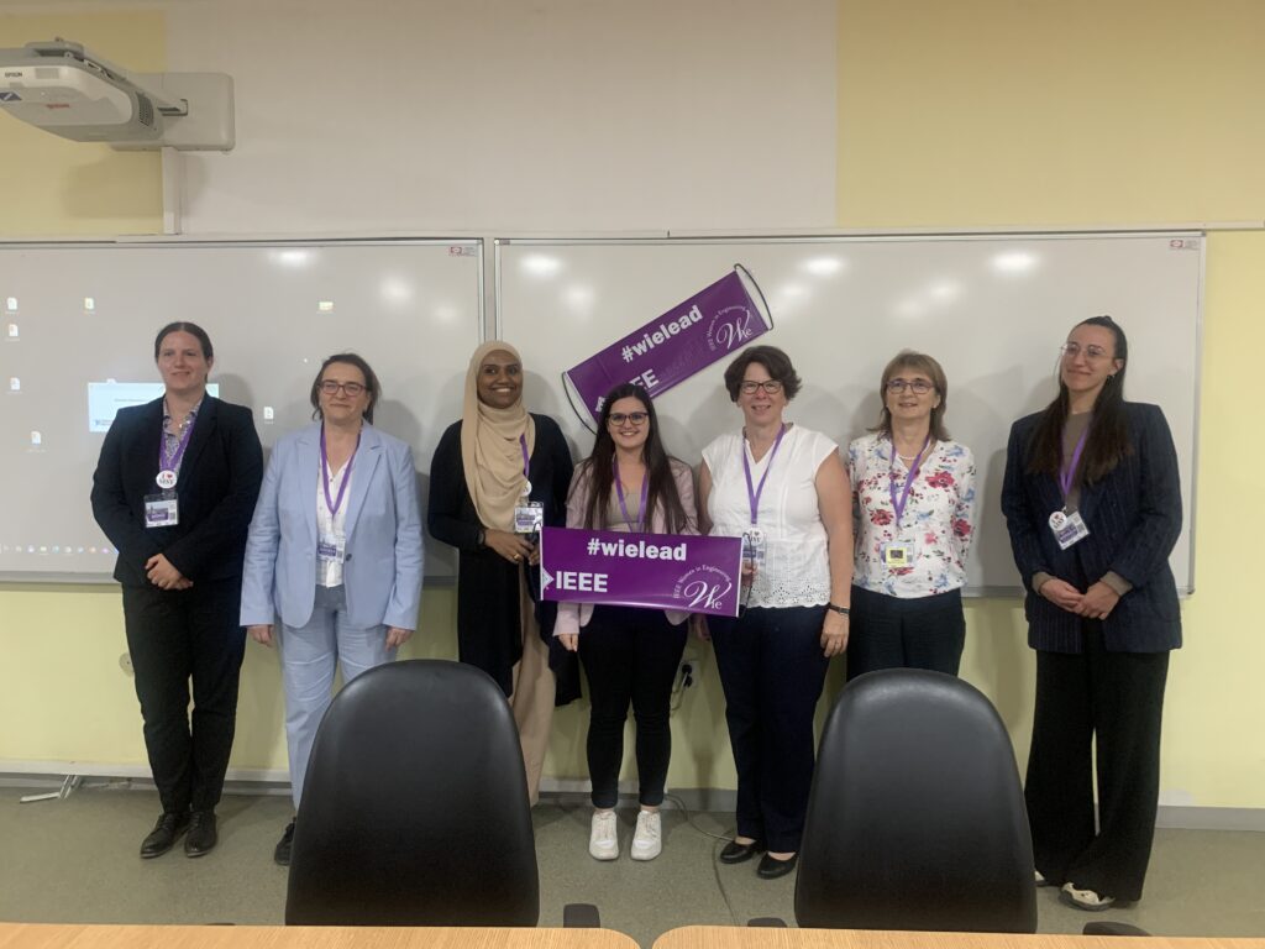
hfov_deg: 67.3
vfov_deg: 53.1
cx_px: 632
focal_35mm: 26
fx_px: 950
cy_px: 474
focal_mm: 4.25
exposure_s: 1/60
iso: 320
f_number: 1.8
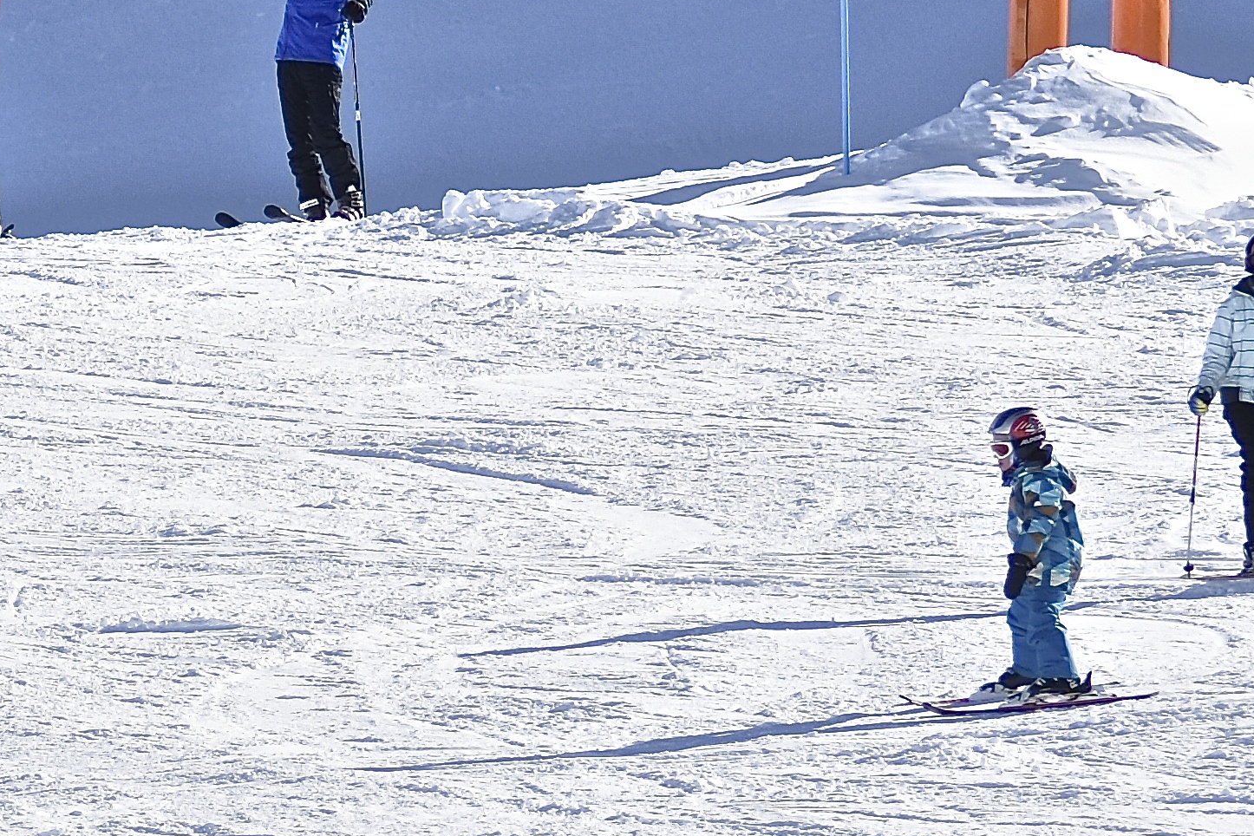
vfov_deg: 1.2
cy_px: 1256
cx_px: -576
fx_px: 39010
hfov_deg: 1.8
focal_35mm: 1120
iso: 200
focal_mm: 180
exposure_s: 1/1250
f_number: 5.3
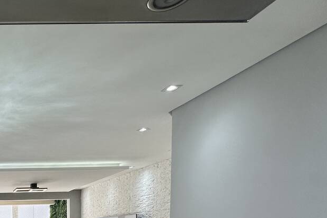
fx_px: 309
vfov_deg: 33.2
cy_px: 249
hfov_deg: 44.0
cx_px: -26
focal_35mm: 34
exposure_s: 1/120
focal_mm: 2.22
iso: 64
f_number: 2.2
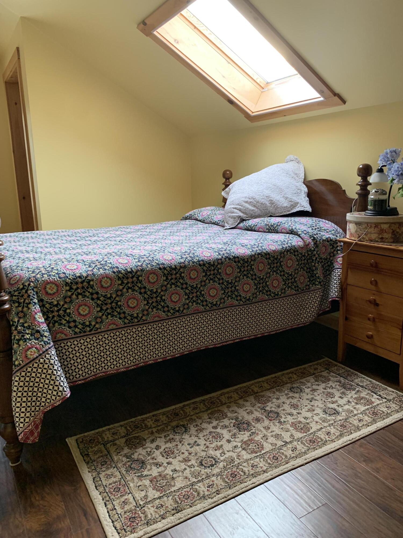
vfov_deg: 67.3
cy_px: 269
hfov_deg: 53.1
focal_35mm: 26
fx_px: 404
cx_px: 202
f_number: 1.8
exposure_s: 1/60
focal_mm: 4.25
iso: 160
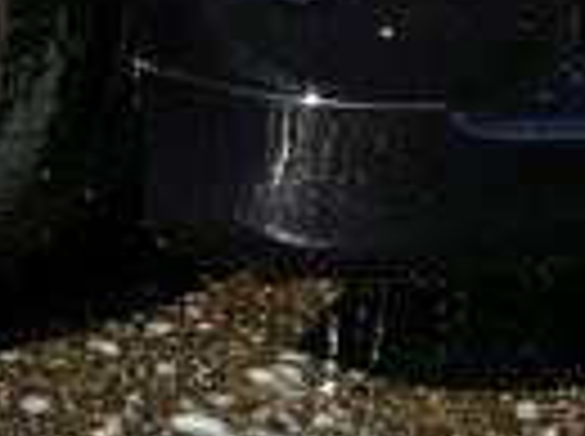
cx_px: -346
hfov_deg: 8.7
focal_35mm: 222
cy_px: -247
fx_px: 3745
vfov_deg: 6.6
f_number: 5.6
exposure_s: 1/250
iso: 100
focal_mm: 4.6
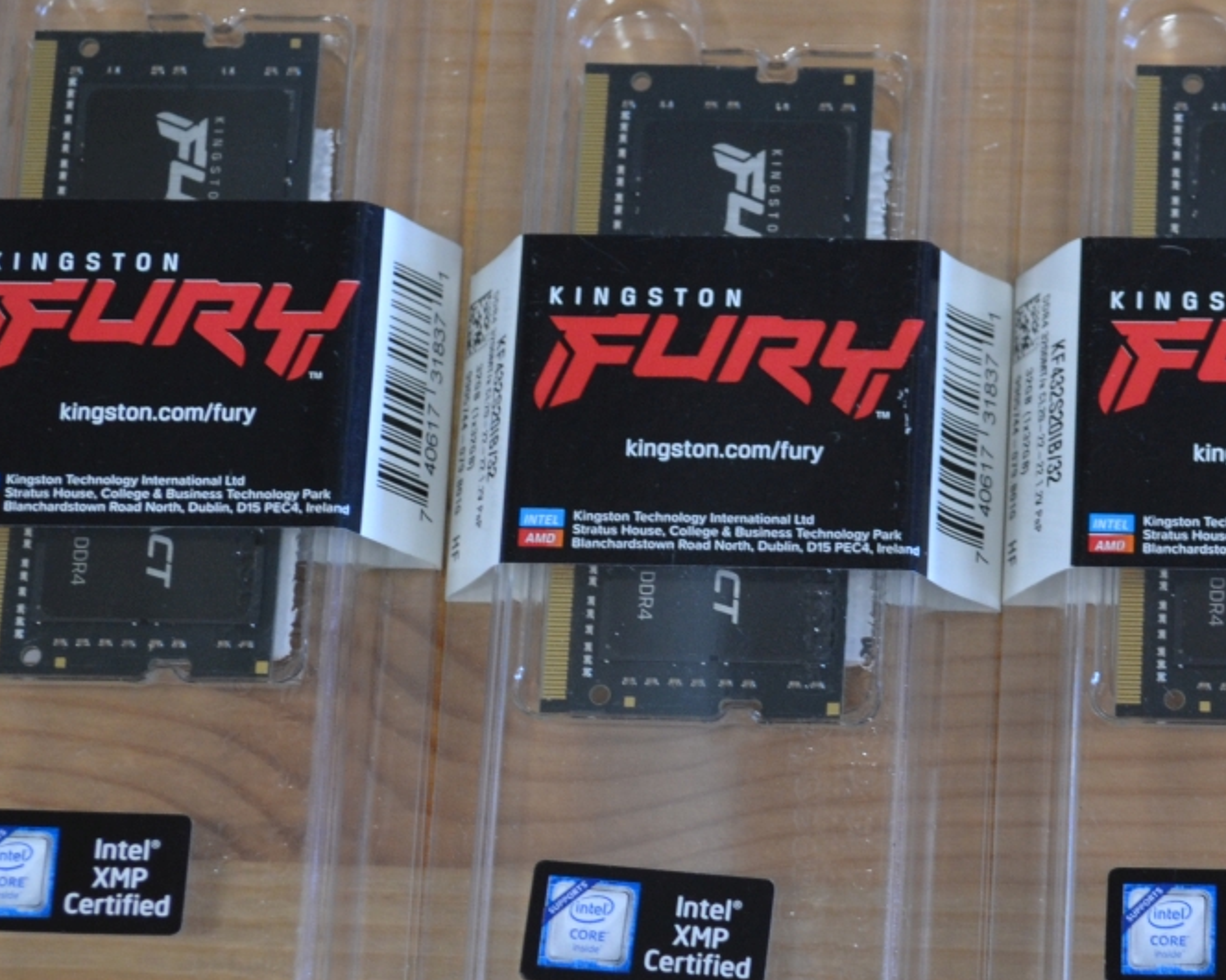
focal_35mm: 129
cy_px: 556
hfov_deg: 14.7
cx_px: 1161
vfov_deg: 12.0
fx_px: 4680
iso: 500
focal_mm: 38
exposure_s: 1/15
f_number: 5
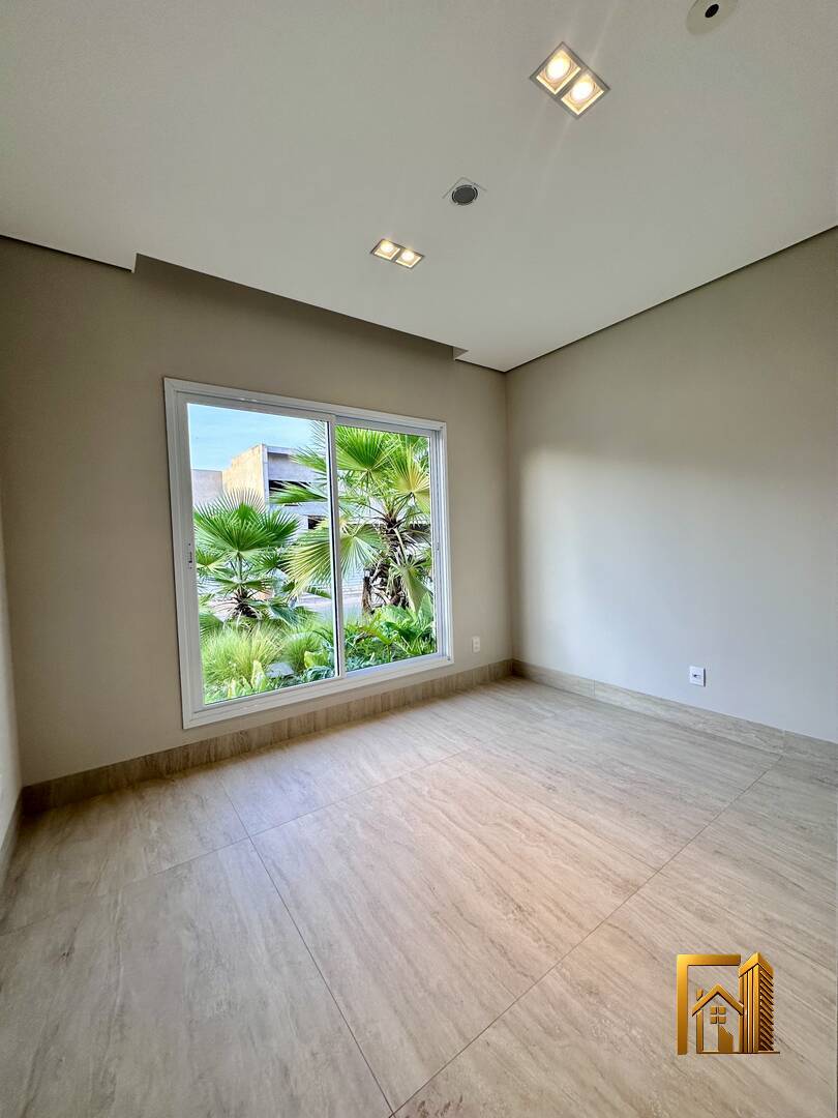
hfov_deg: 85.7
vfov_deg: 102.1
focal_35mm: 14
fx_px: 452
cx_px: 419
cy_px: 559
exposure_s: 1/120
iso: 64
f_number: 2.2
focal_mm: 2.22
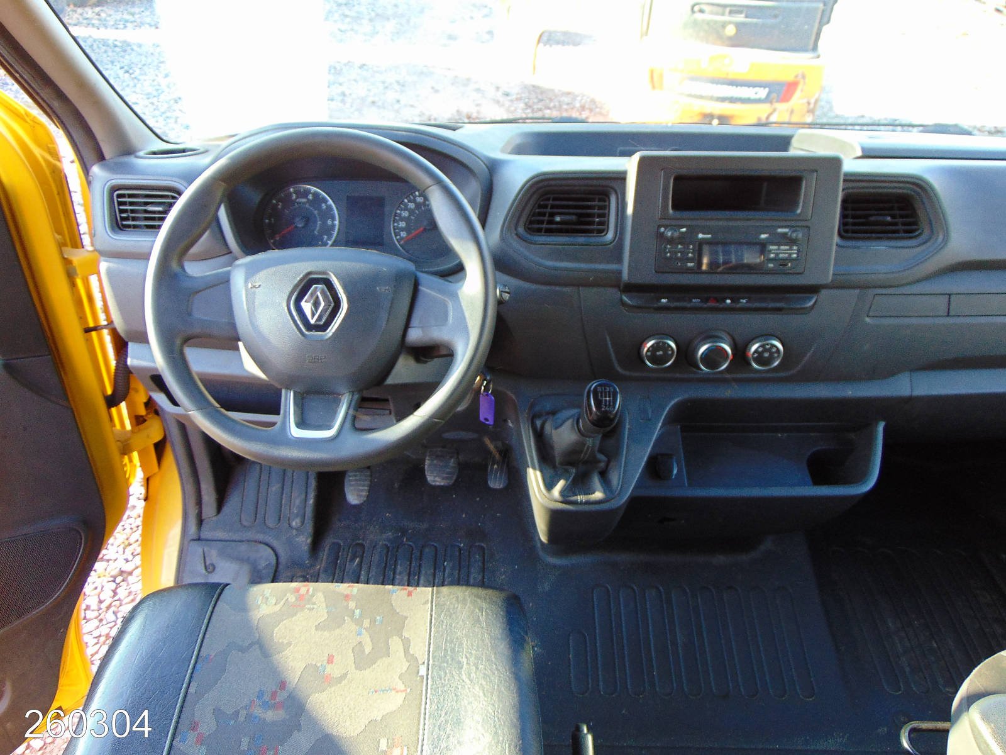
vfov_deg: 54.9
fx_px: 727
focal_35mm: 25
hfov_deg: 69.4
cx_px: 503
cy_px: 378
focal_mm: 4.5
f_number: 3
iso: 160
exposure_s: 1/30
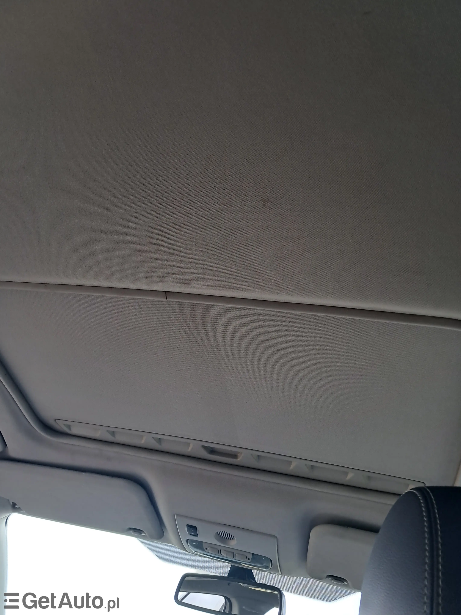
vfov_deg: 65.3
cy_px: 308
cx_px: 230
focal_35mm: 27
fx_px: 479
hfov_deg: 51.4
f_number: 1.8
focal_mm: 4
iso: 160
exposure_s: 1/50
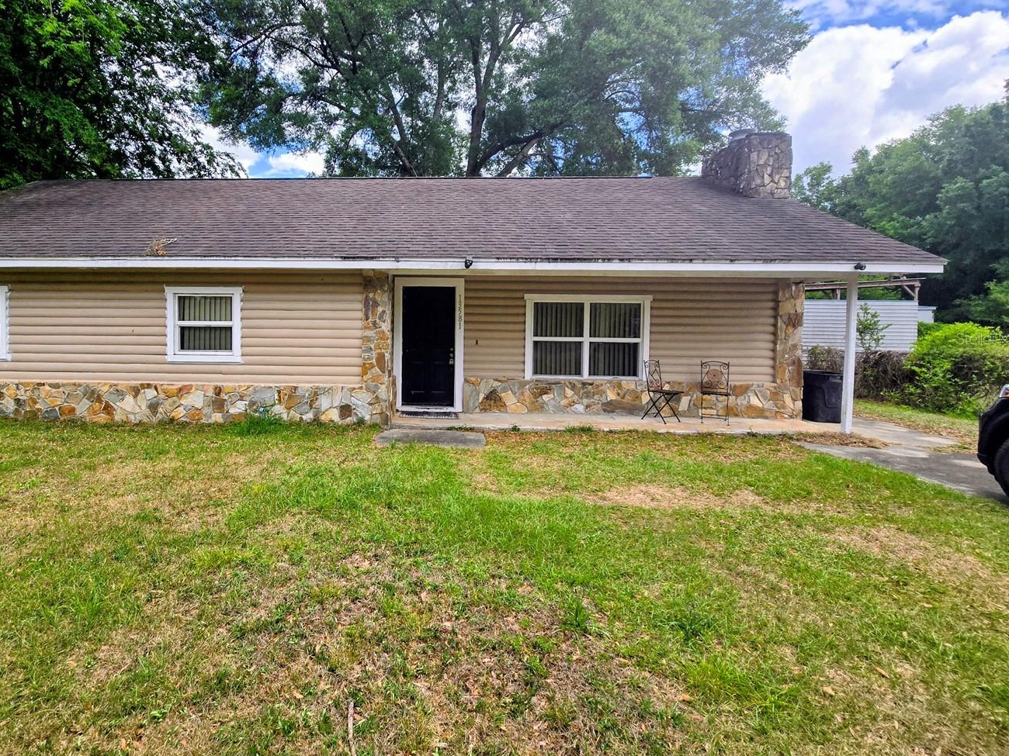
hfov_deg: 93.4
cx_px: 408
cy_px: 338
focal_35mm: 16
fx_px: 466
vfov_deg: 77.9
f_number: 2.2
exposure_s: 1/1497
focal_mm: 2.2
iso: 50
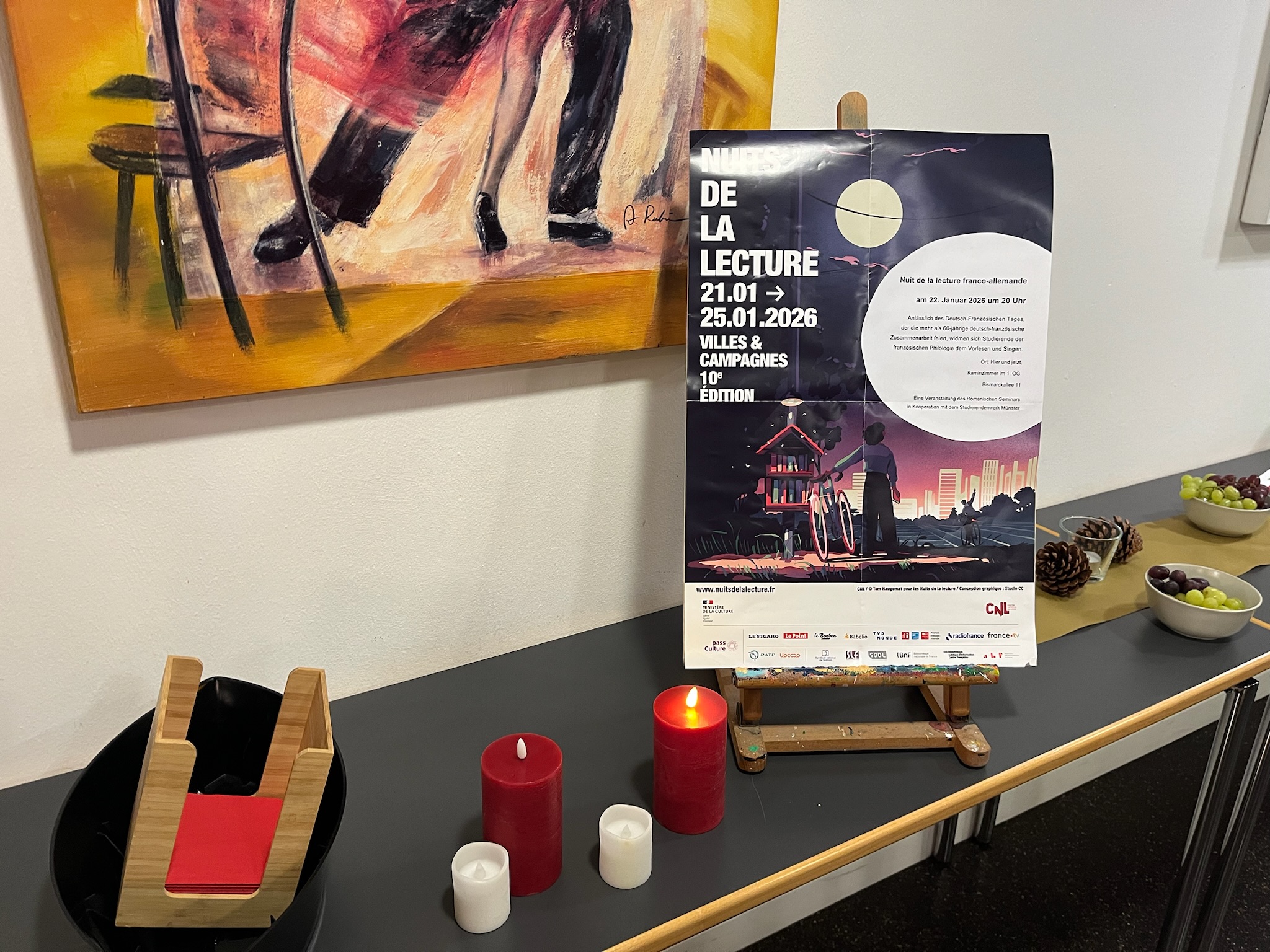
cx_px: 635
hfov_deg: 67.3
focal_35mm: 26
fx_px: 954
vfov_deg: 53.1
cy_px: 476
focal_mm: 5.1
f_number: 1.6
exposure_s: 1/50
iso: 160
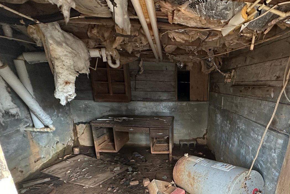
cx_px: 187
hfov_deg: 79.2
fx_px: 169
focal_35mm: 21
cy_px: 148
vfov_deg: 56.3
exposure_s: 1/60
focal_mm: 2.22
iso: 500
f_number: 2.2
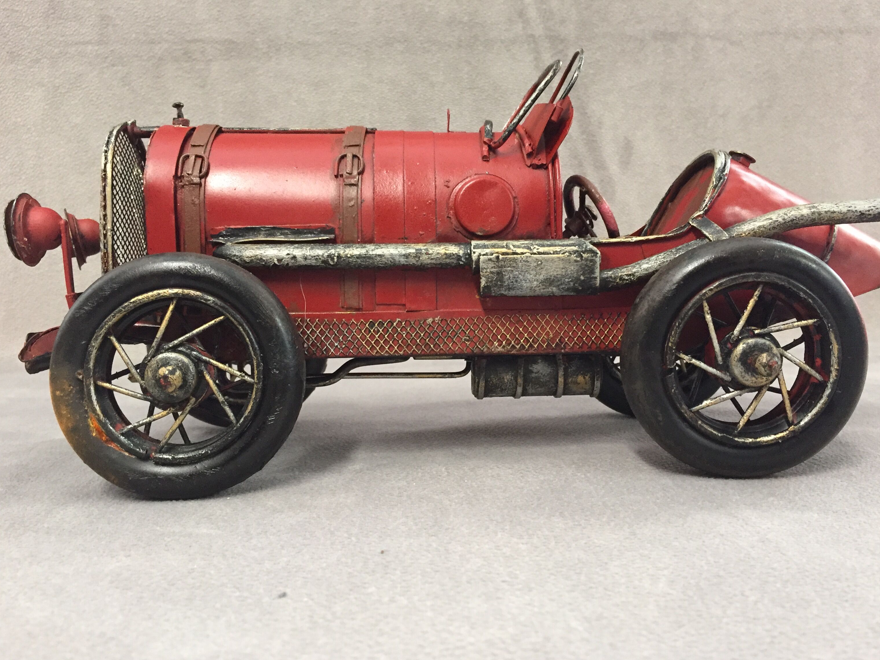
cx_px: 453
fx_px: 788
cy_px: 339
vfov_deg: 45.4
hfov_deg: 58.3
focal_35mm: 31
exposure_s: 1/33
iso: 250
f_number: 2.2
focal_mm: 4.15
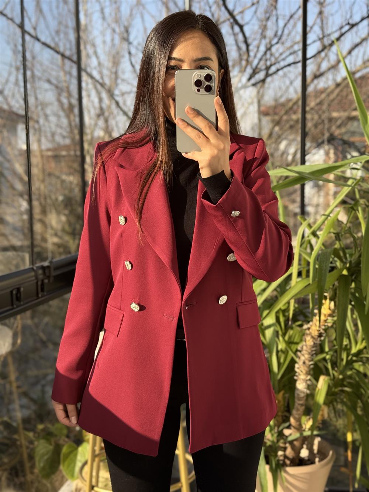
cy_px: 246
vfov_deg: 39.7
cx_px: 184
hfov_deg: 30.3
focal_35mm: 48
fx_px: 682
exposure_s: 1/464
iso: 64
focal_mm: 6.76
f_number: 1.78
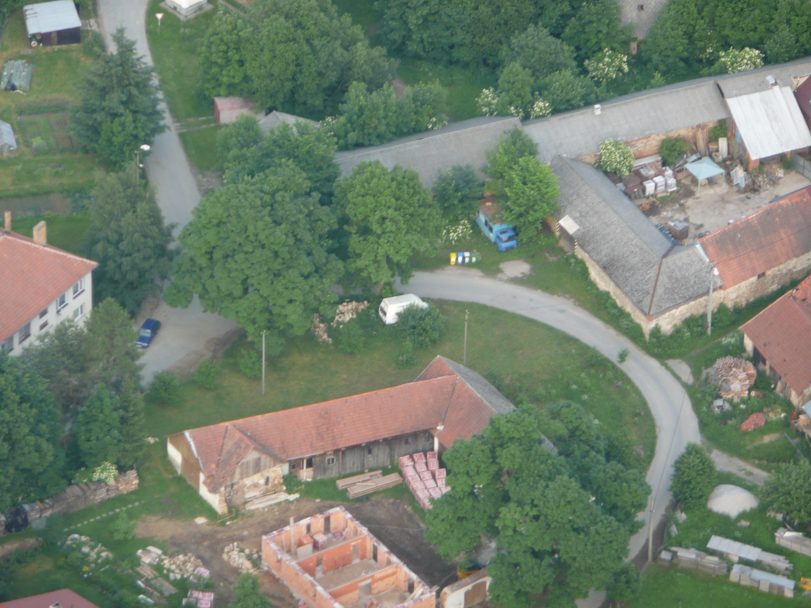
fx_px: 6560
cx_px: 406
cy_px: 304
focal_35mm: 280
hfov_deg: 7.1
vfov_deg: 5.3
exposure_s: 1/40
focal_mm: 46
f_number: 4.9
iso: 100
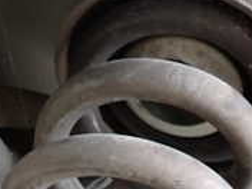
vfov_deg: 15.4
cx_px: 53
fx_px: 619
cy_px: 316
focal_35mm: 85
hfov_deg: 22.7
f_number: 2
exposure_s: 1/30
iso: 800
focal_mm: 4.5
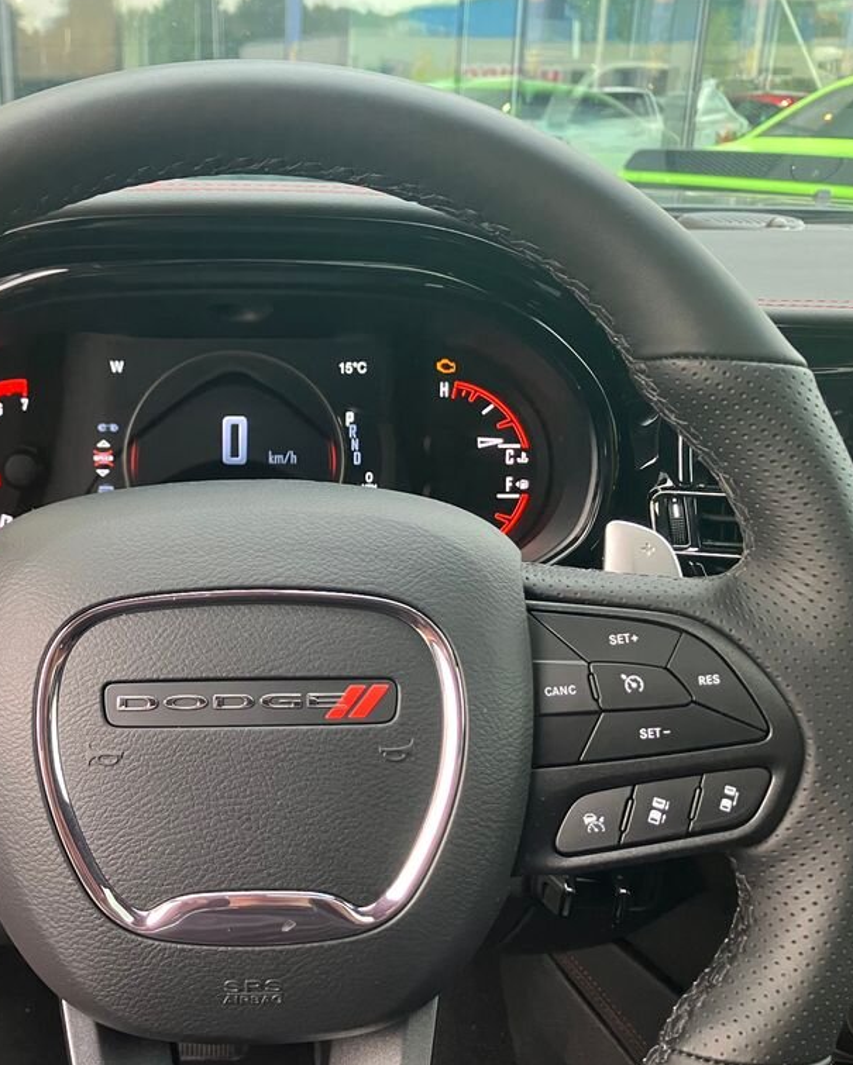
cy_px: 537
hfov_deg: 39.4
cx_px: 251
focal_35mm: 37
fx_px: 1167
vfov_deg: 49.1
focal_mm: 3.99
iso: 250
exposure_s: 1/60
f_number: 1.8
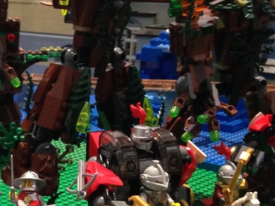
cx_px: -64
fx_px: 683
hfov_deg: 21.0
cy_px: 146
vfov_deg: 17.1
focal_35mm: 86
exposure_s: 1/20
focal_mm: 4.12
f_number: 2.4
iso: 320
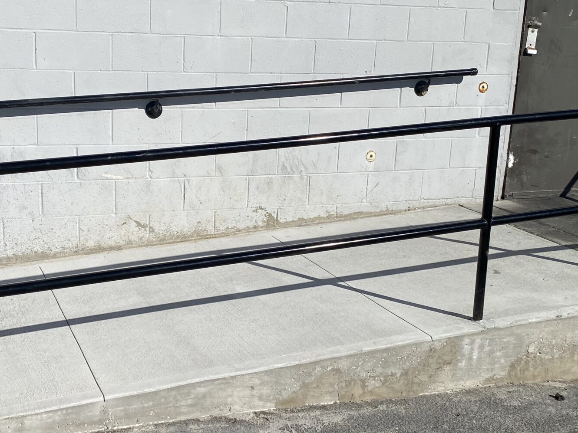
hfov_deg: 38.1
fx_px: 835
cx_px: 249
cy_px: 244
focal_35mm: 50
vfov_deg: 29.1
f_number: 1.8
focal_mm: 4.25
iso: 32
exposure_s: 1/7194
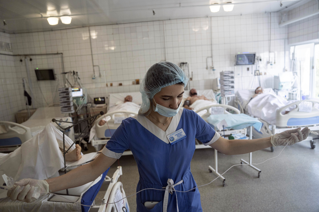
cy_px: 106
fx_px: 213
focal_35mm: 24
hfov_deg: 73.7
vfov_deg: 53.1
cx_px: 160
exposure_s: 1/640
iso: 1250
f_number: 2.8
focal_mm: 24
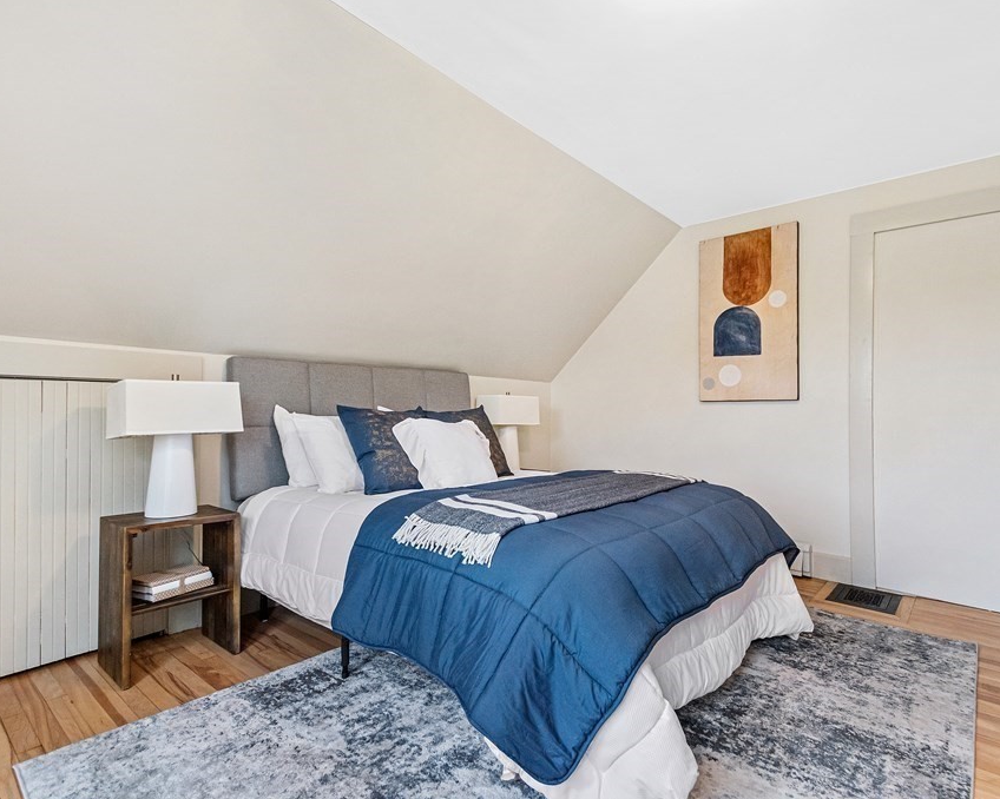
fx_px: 503
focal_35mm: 17
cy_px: 399
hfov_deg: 89.6
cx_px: 514
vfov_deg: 77.0
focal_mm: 10
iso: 400
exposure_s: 1/80
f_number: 4
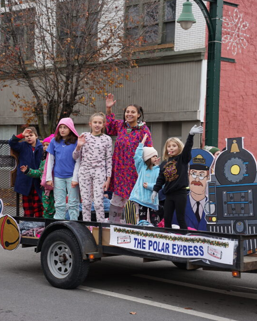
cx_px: 95
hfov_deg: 19.1
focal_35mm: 80
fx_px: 761
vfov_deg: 23.9
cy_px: 162
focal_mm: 56
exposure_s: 1/160
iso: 125
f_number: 4
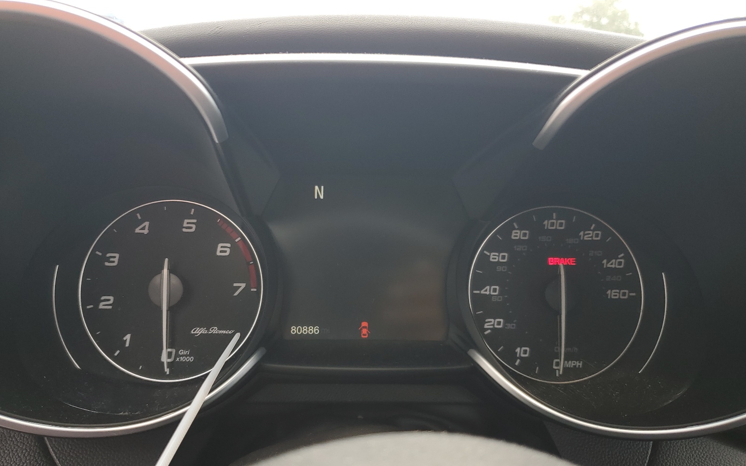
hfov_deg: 66.5
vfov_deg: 44.5
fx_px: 569
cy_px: 253
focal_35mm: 28
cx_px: 377
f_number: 1.5
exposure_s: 1/125
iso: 50
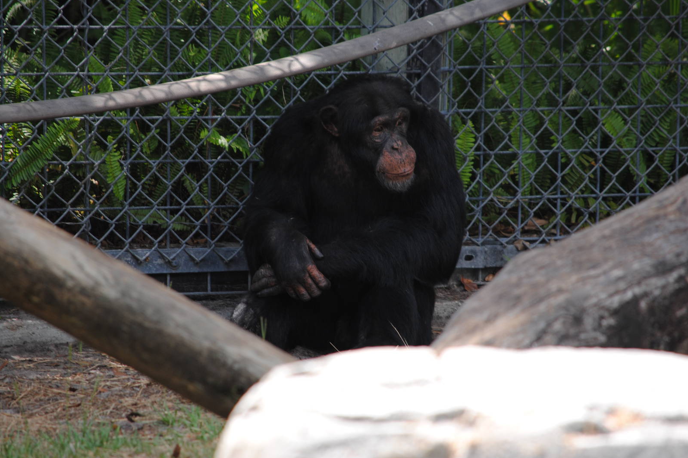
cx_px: 344
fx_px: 8637
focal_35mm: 452
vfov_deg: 3.0
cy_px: 229
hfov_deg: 4.6
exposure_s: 1/125
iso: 160
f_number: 5.6
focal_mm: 300
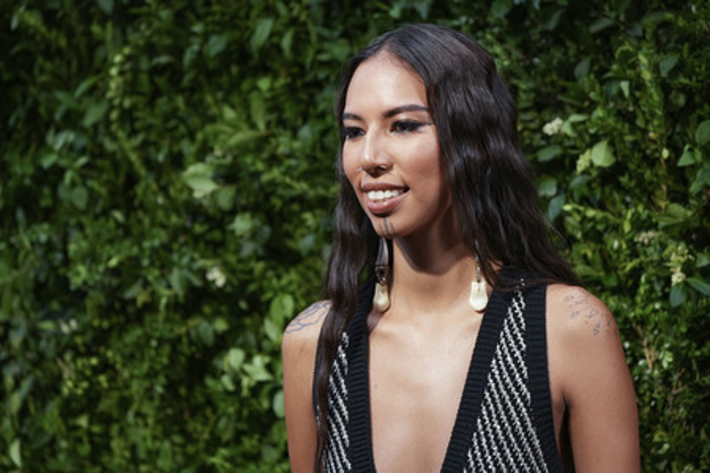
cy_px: 236
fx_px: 2288
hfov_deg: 17.6
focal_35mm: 116
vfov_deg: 11.8
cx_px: 355
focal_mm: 116
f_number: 5
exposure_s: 1/400
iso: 1600
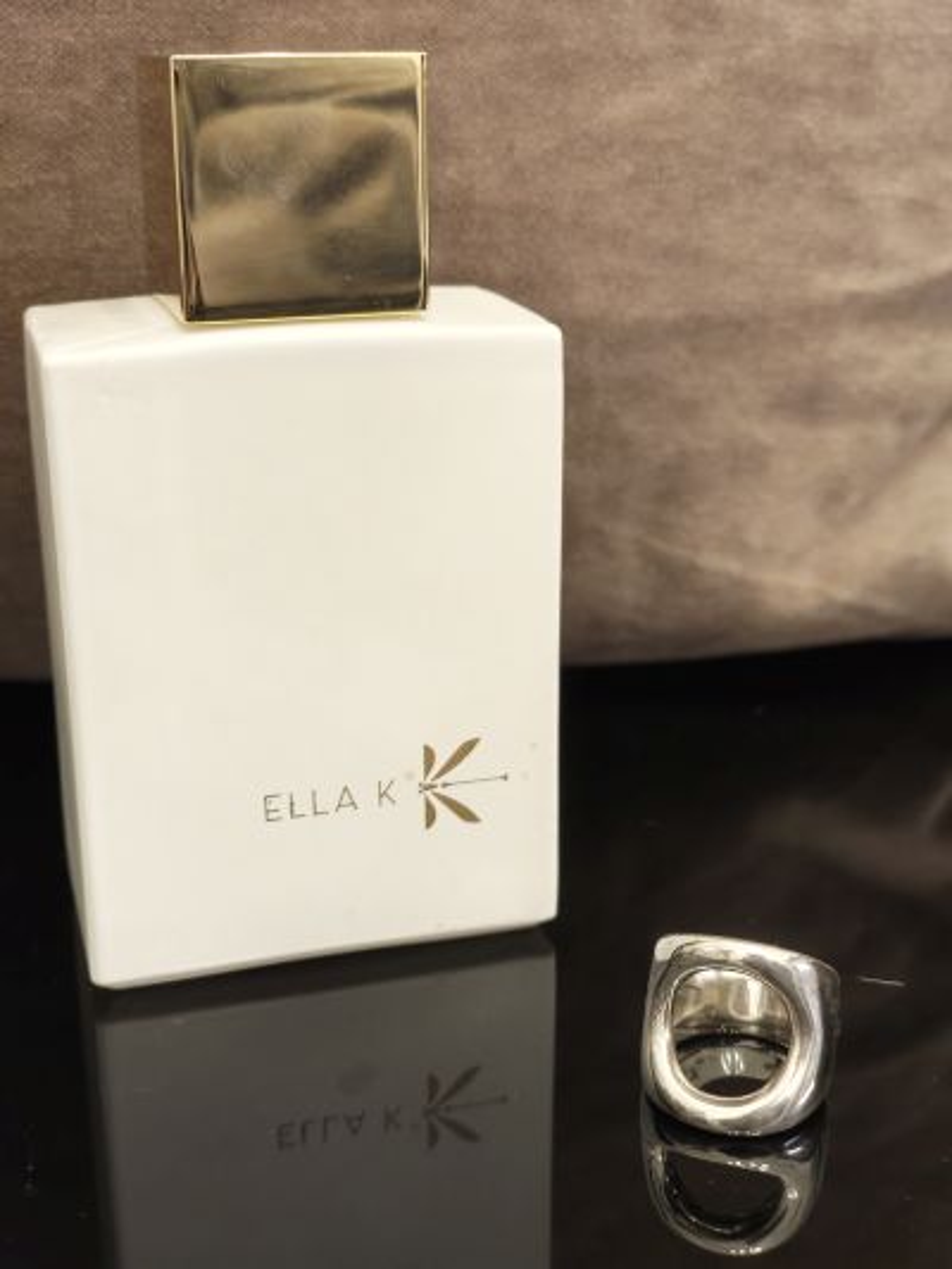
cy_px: 634
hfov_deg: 29.1
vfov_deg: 38.2
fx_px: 1833
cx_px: 476
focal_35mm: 50
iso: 1790
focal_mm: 7.1
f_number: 2
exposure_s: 1/33.3
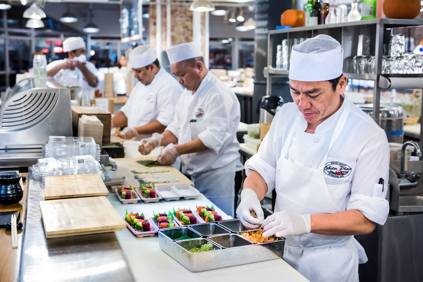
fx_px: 588
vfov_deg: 27.0
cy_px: 141
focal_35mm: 50
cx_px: 212
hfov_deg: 39.6
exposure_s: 1/125
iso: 1100
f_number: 4
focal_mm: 50
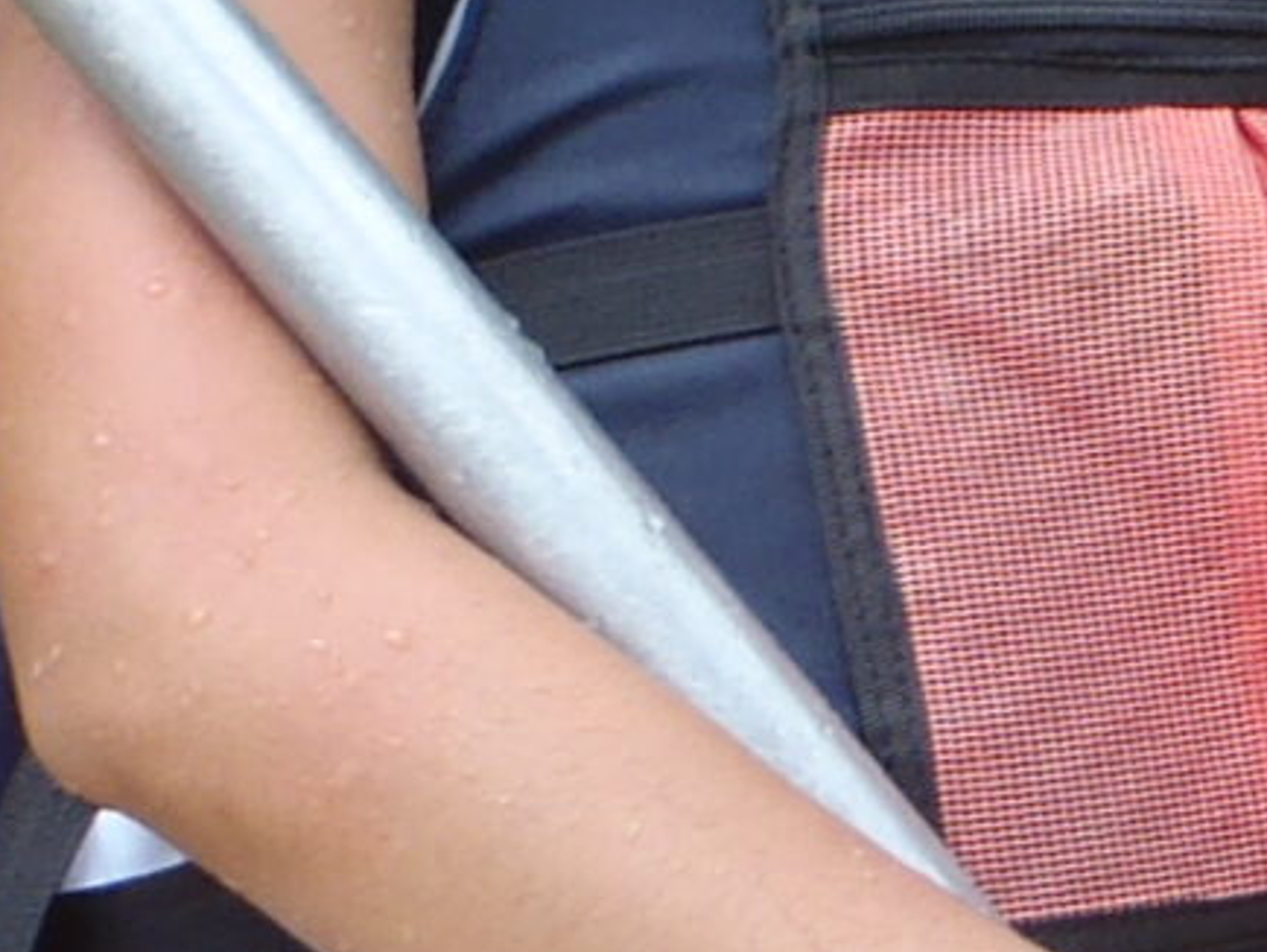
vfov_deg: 8.7
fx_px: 6043
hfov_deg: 9.9
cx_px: 3378
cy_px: -622
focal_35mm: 165
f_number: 4
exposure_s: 1/200
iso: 64
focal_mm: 5
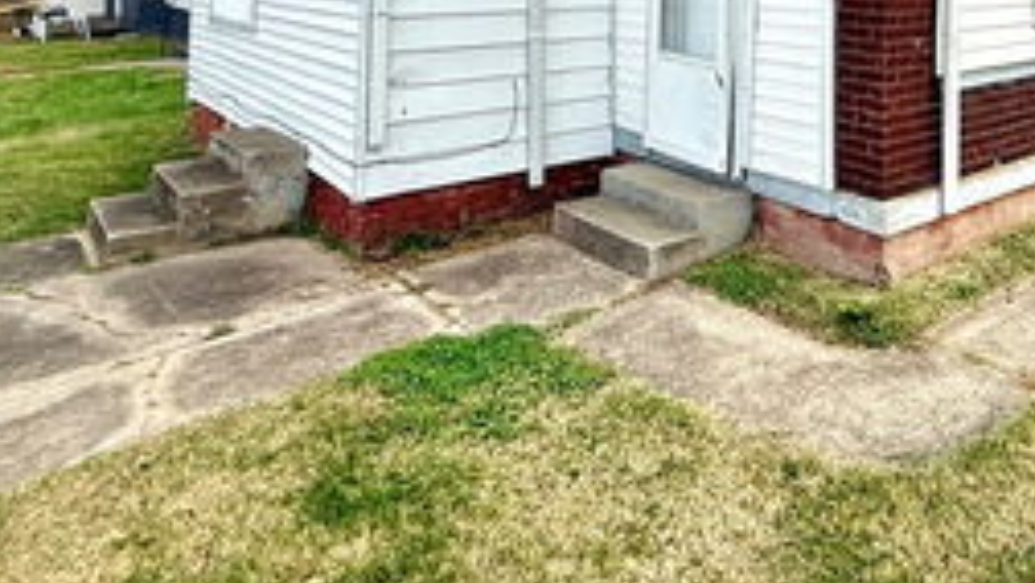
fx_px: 851
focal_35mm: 31
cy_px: -66
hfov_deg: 56.7
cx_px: 867
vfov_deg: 32.9
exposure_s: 1/559
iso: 50
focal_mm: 2.22
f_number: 2.2
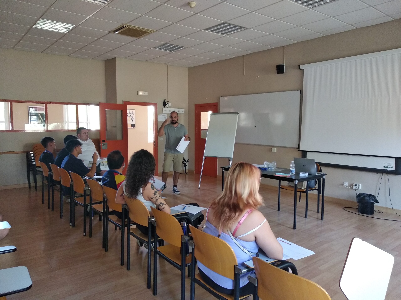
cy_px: 150
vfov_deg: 53.1
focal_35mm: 26
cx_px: 200
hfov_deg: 67.3
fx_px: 301
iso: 640
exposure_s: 1/33
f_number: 2.2
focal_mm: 3.81
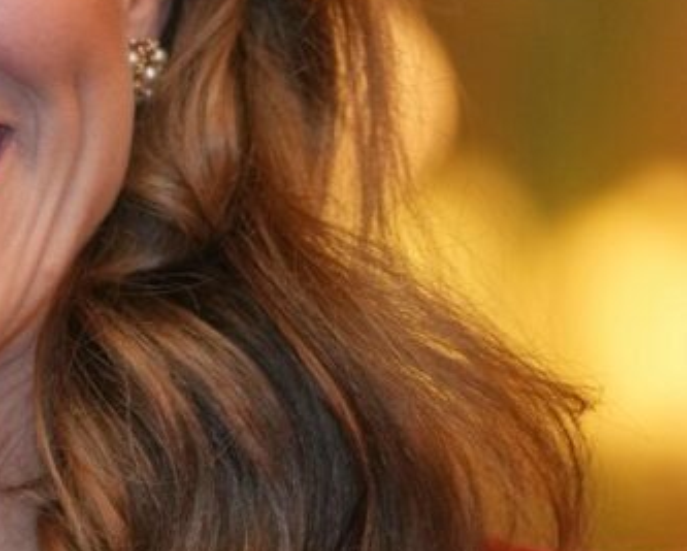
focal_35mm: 676
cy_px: 167
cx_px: -111
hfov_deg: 2.9
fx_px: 13757
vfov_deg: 2.3
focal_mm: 200
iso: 1600
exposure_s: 1/160
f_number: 2.8
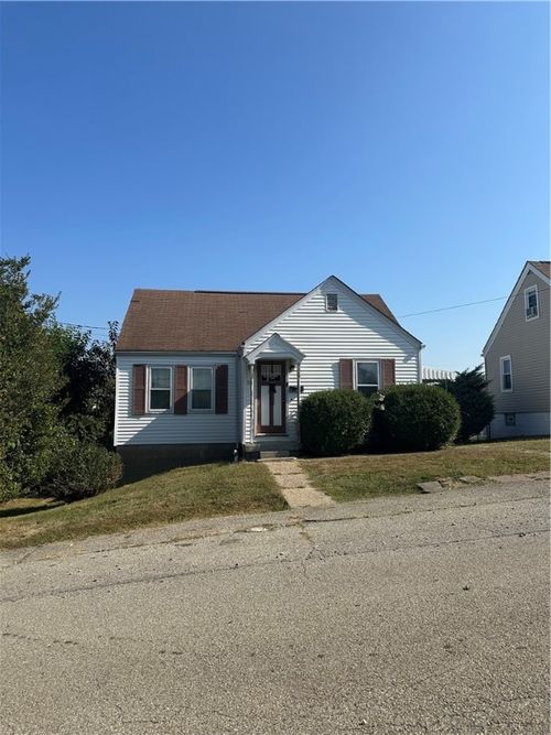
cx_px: 276
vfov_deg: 71.6
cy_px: 368
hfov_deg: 56.8
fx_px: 510
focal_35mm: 24
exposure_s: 1/4762
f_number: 1.78
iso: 80
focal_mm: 6.86
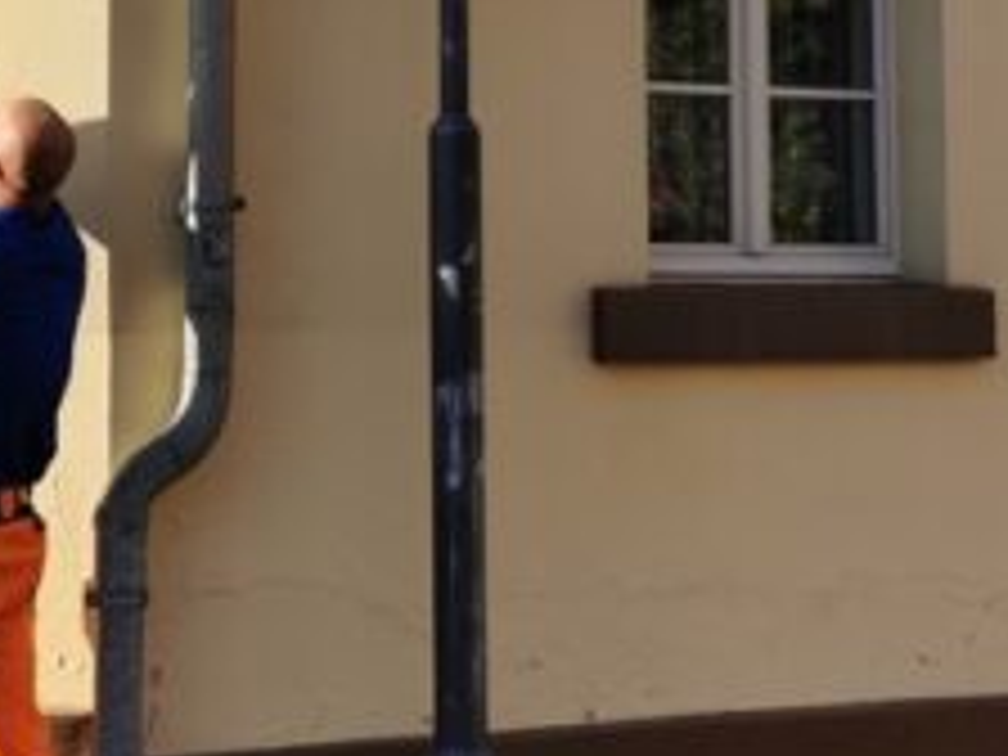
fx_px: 2242
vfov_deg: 18.8
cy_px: 63
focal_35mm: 77
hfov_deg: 24.6
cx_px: 112
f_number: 1.6
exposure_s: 1/2488
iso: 50
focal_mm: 5.56
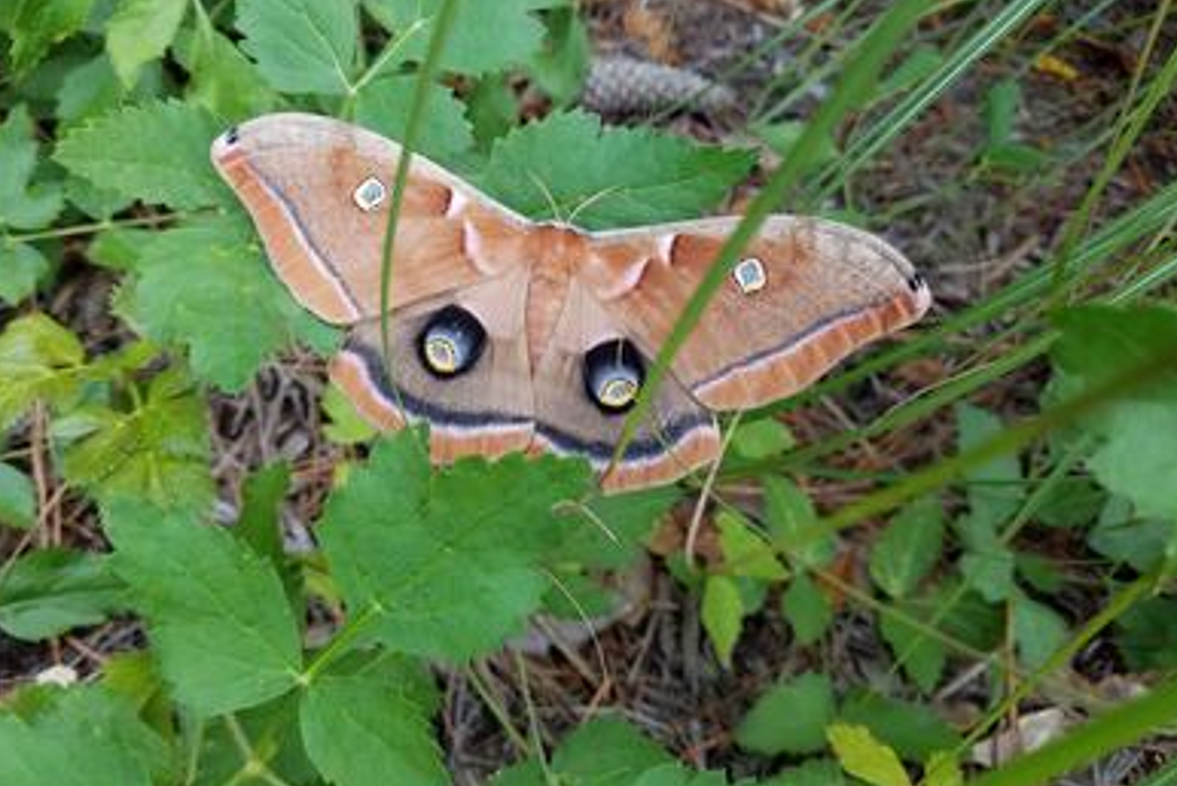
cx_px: 576
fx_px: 916
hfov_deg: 65.4
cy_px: 350
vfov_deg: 46.4
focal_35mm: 28
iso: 50
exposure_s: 1/154
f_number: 1.7
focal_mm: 4.2
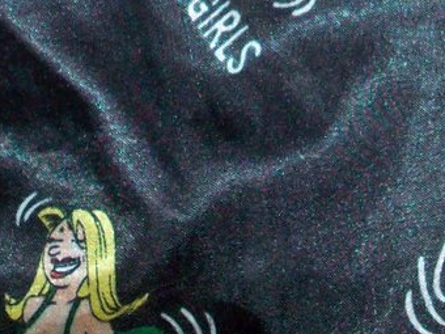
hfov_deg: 13.6
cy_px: -217
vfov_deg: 9.8
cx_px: 164
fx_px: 1864
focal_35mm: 145
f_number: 2.8
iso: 80
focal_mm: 6.2
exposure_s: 1/64
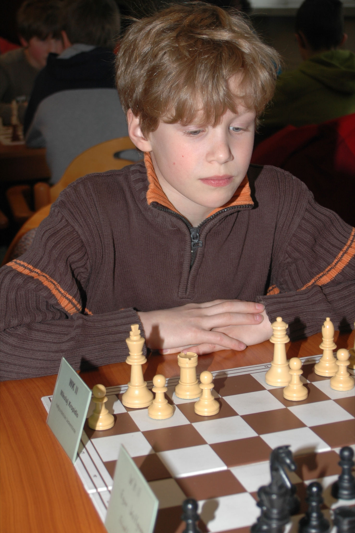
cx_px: 178
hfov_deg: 20.1
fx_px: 1000
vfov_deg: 29.9
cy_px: 266
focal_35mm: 68
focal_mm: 45
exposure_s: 1/60
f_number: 5.6
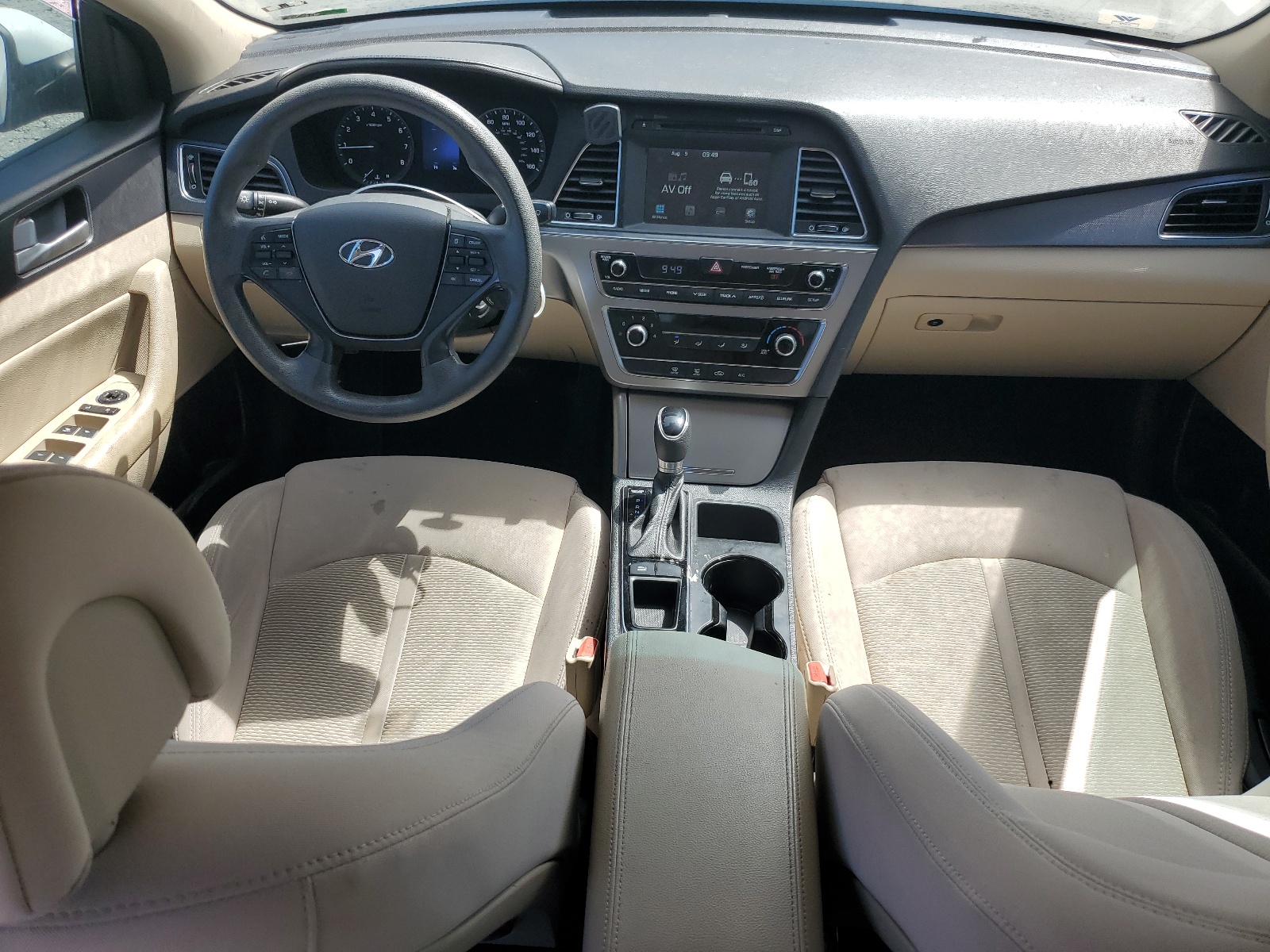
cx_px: 635
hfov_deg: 67.3
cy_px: 476
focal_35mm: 26
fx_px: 954
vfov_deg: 53.1
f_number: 1.5
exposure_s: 1/769
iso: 50
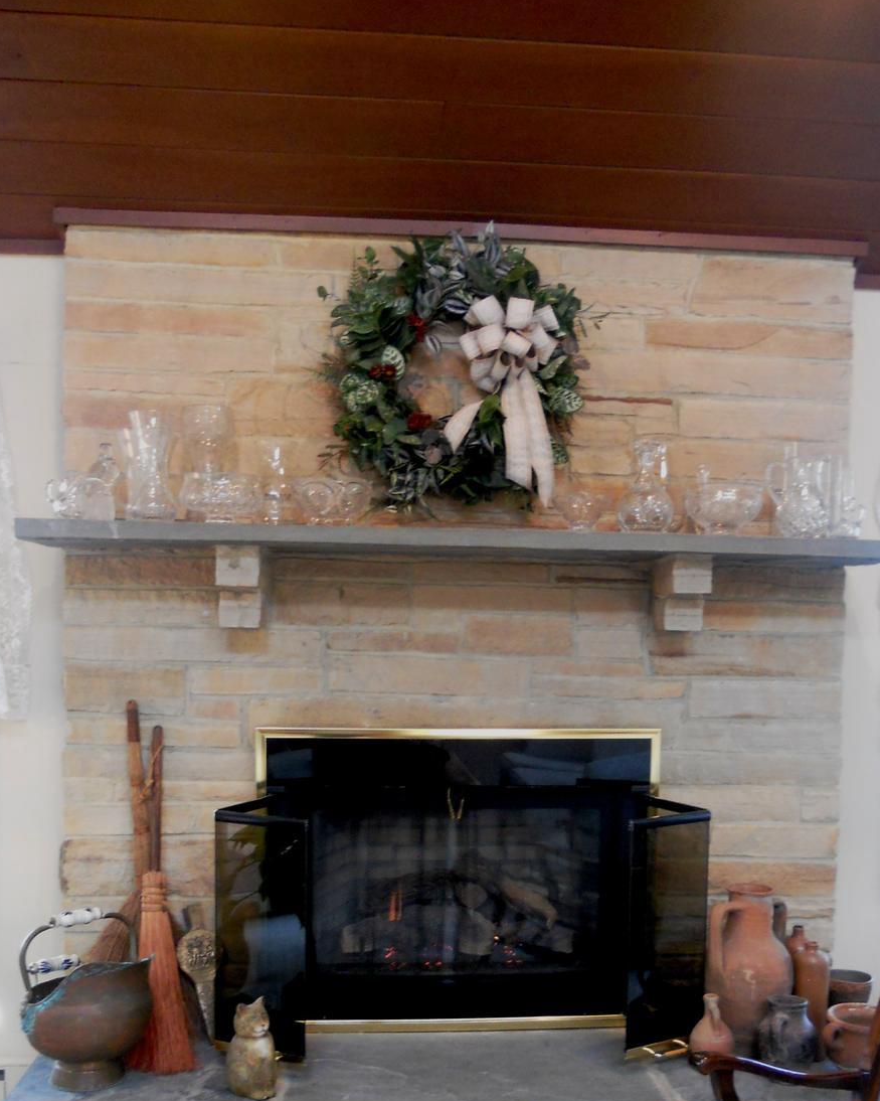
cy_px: 680
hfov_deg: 40.1
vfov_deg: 48.7
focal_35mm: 37
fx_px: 1205
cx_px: 494
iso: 400
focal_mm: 4.9
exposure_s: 1/20
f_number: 3.2
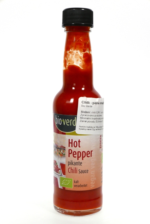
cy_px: 112
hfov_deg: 19.5
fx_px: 437
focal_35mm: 70
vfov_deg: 28.8
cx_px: 75
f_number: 16
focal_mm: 31.5
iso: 800
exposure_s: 1/50
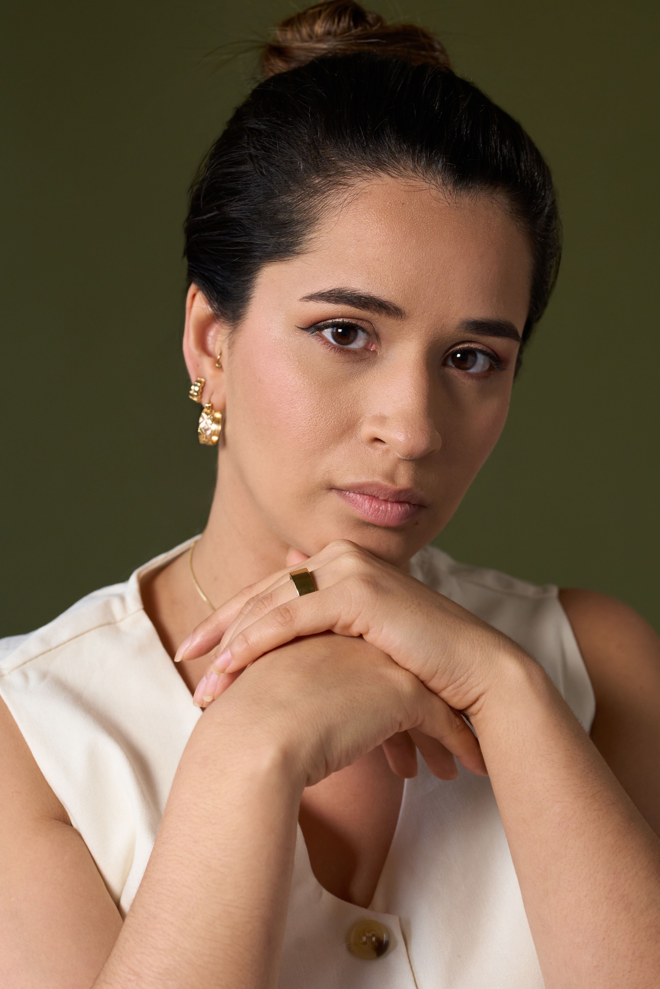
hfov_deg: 13.0
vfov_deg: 19.5
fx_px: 2887
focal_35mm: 105
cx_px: 330
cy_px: 494
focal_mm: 105
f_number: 6.3
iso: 1000
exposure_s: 1/80
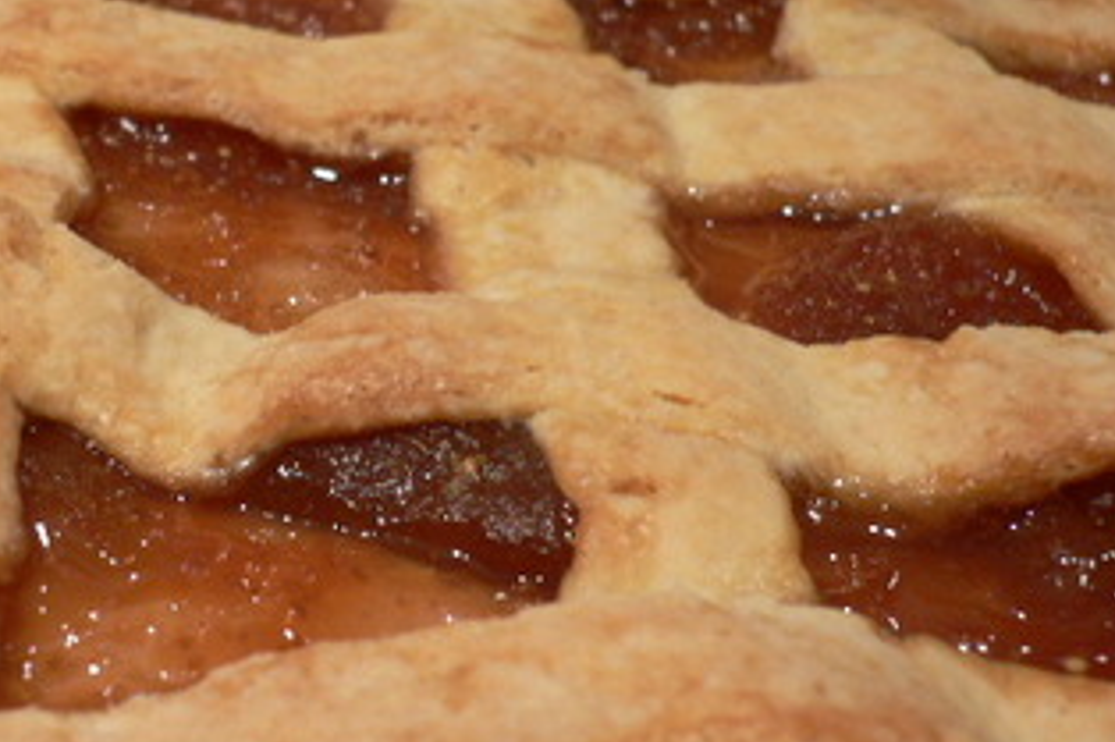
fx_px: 1795
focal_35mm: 58
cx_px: 284
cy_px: 371
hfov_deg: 33.8
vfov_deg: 23.4
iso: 100
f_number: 2.8
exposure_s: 1/15
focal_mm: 5.8
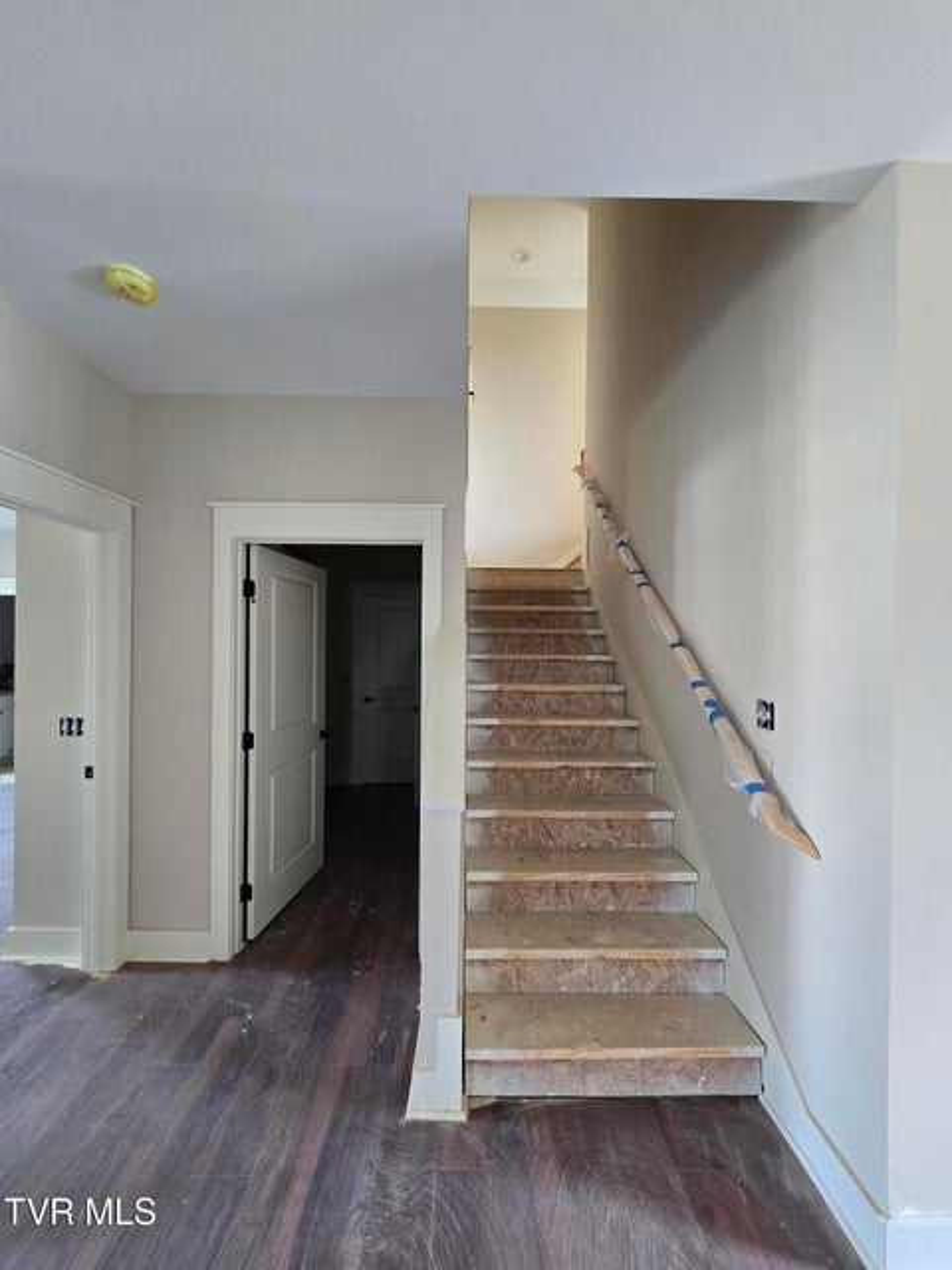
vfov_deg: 106.2
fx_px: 477
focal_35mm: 13
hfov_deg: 89.9
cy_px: 635
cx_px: 476
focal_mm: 2.2
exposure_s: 1/60
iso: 320
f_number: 2.2
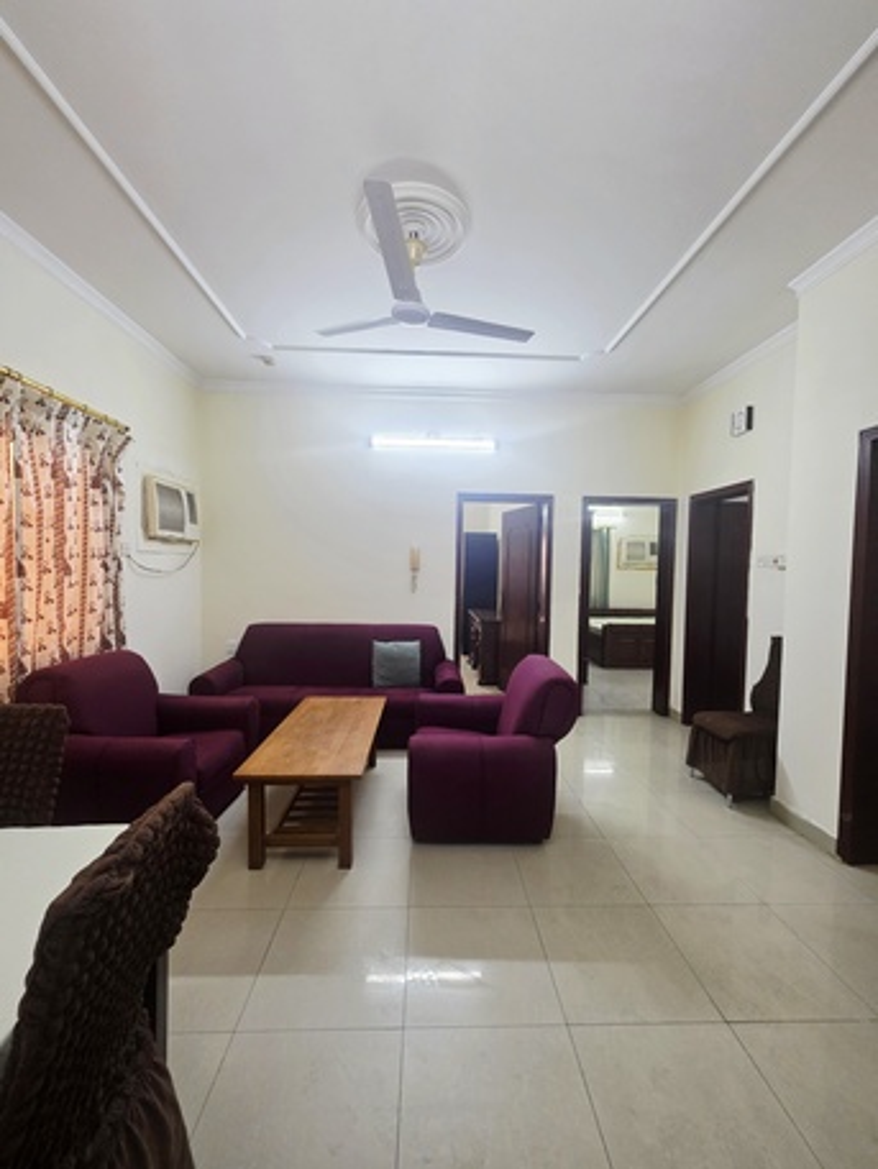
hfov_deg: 89.9
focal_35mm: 13
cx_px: 439
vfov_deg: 106.2
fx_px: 439
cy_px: 584
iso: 200
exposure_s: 1/101
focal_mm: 2.2
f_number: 1.9
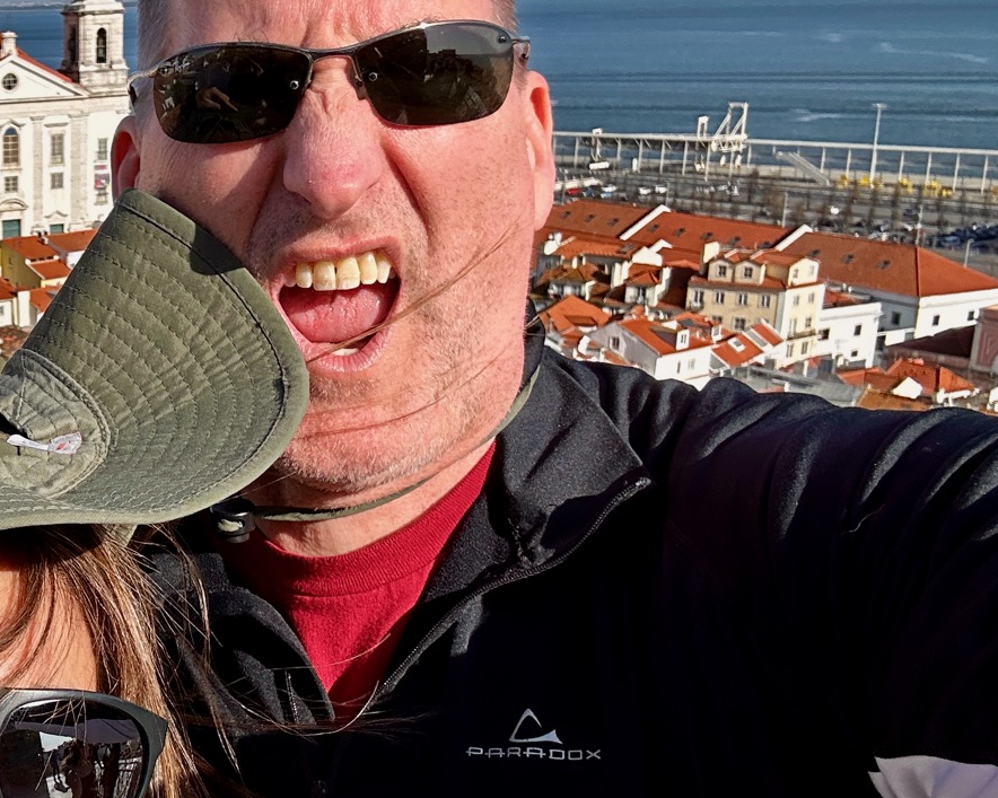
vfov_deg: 29.1
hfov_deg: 32.2
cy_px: 471
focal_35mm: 52
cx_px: -75
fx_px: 1536
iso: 25
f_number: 1.9
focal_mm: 2.69
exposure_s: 1/1058
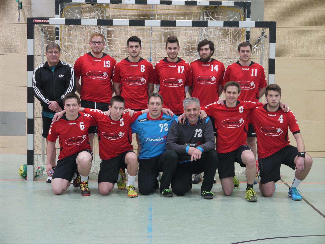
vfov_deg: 21.6
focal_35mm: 68
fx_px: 638
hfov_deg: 28.6
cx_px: 162
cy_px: 122
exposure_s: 1/15
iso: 400
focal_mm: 34
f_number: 5.2
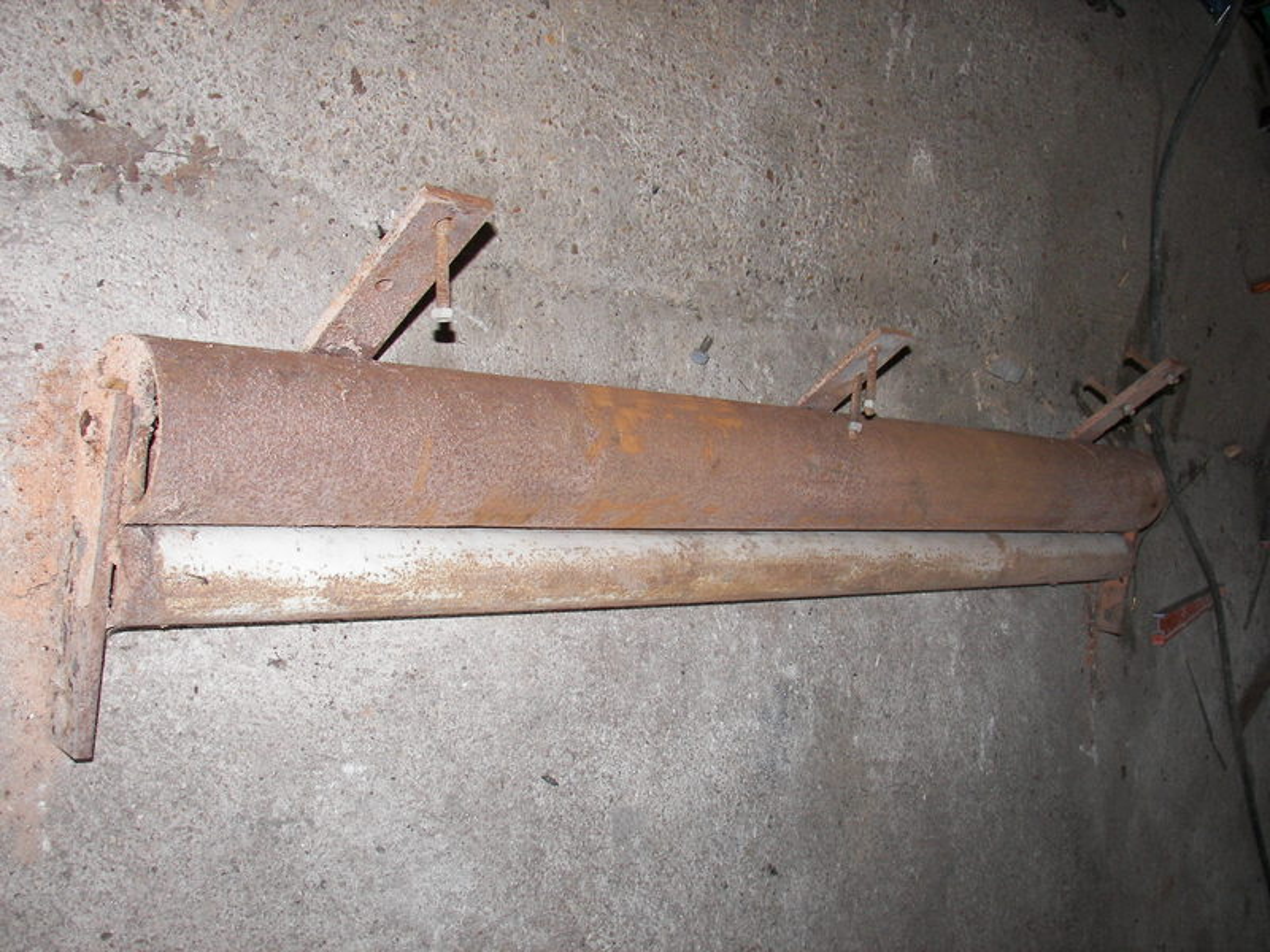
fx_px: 1321
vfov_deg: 39.7
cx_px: 635
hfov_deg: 51.4
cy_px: 476
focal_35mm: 36
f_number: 2.8
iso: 100
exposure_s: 1/30
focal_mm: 6
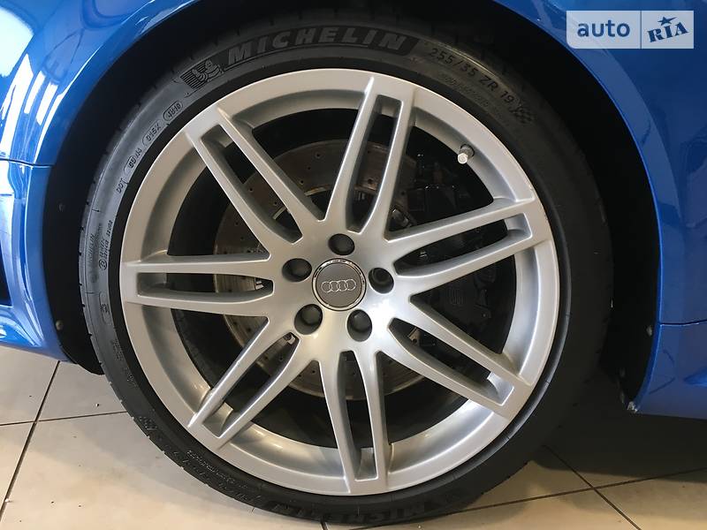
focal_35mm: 29
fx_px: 592
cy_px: 265
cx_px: 354
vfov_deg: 48.2
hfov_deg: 61.7
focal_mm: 4.2
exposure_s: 1/33
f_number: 2.2
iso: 32
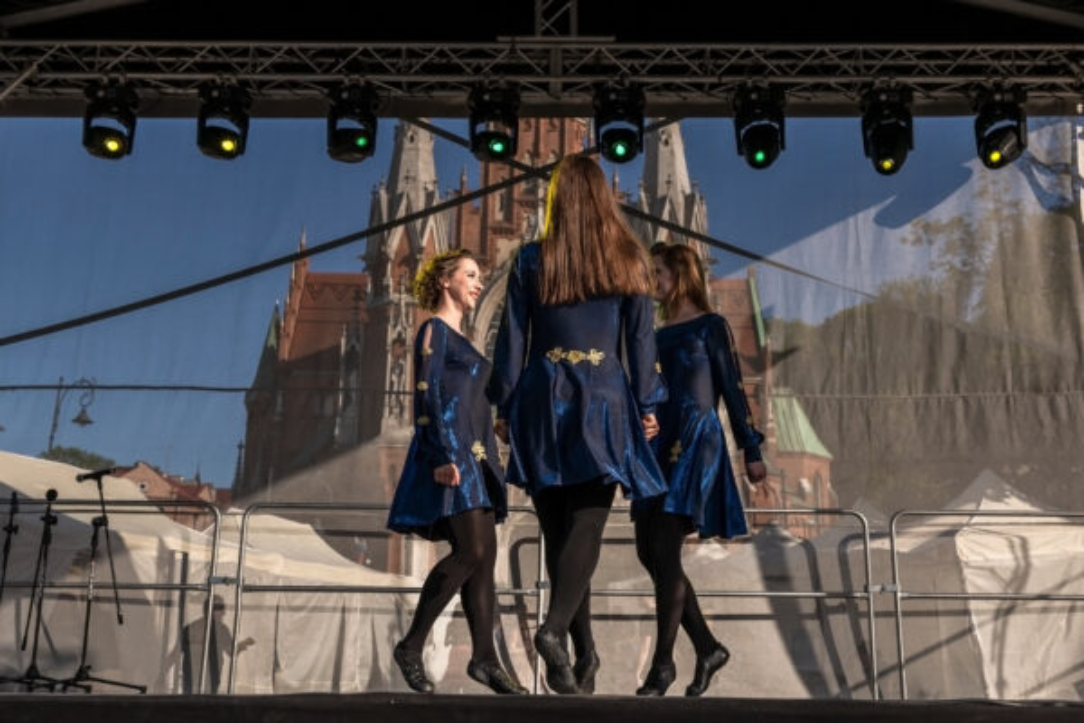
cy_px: 362
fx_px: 1084
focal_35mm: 36
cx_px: 542
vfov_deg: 36.9
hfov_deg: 53.1
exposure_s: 1/800
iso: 125
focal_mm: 36
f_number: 5.6
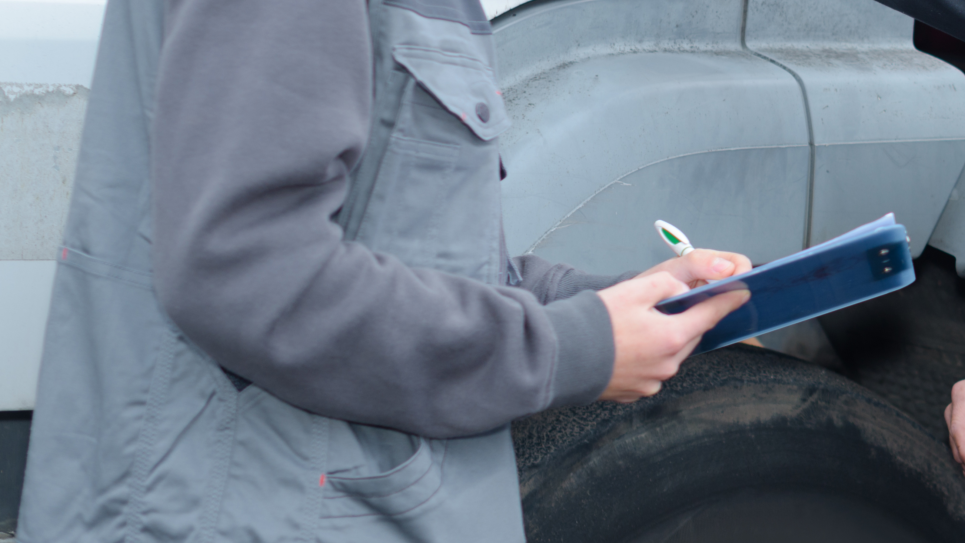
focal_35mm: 148
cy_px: -54
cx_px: 1222
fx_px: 3787
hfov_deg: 14.0
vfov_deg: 8.1
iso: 100
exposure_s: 1/100
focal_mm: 50
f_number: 3.5
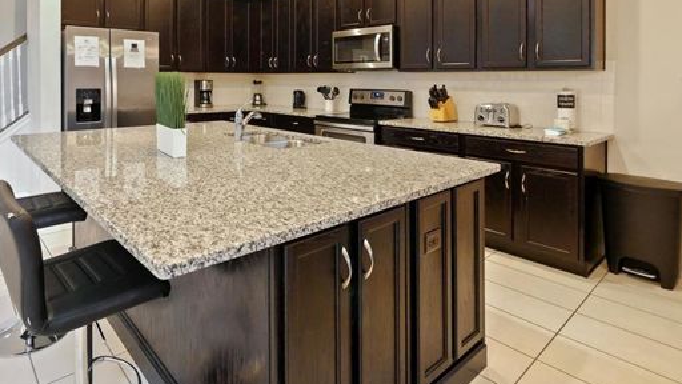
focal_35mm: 21
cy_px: 83
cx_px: 267
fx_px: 380
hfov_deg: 82.7
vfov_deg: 50.7
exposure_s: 1/40
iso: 3200
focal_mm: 7
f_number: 4
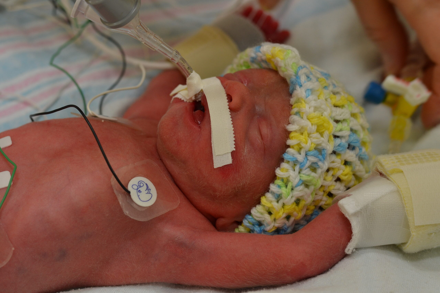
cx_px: 220
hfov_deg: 27.0
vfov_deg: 18.2
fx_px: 917
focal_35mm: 75
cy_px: 146
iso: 400
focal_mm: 50
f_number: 4.5
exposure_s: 1/80
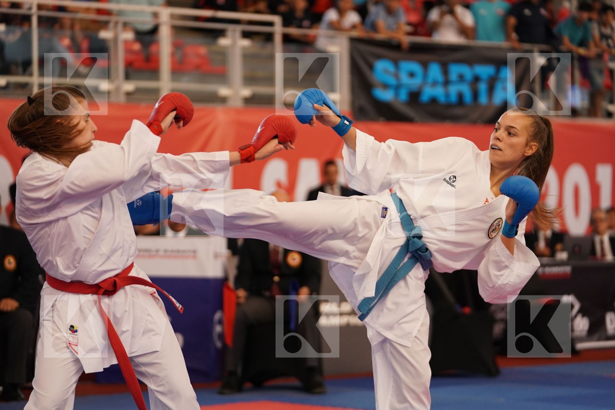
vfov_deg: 11.1
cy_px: 205
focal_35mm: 123
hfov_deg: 16.7
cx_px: 308
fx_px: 2101
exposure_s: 1/1000
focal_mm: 123
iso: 2000
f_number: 2.8
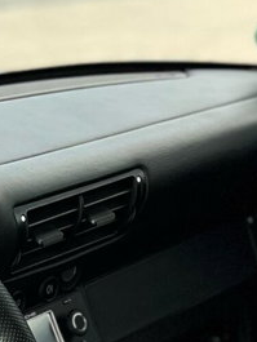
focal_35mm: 134
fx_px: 1325
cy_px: 578
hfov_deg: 11.0
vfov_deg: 13.5
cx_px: 242
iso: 50
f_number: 1.6
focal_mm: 5.1
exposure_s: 1/676
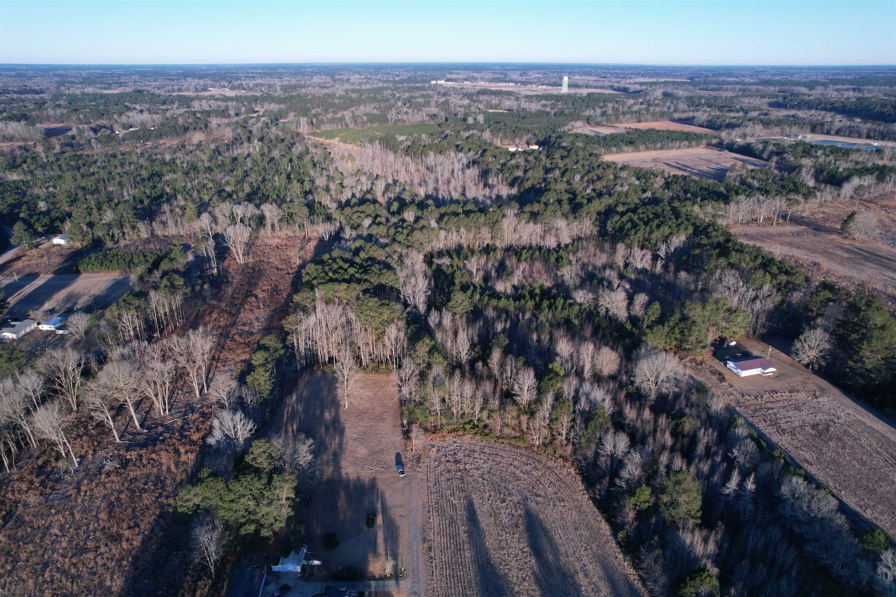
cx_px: 448
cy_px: 298
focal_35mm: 22
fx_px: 548
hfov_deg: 78.6
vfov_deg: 57.2
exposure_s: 1/1000
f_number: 2.8
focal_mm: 8.38
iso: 100
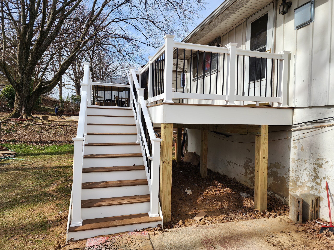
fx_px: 222
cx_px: 167
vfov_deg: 58.9
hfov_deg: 73.9
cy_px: 125
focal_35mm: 23
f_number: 1.8
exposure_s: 1/694
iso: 12
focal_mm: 6.4
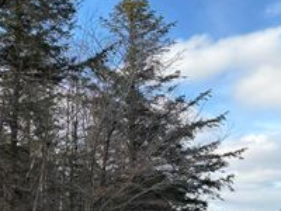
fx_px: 528
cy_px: 134
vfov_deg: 22.5
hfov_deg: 28.2
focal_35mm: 65
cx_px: 8
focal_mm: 5.96
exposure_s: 1/758
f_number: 1.6
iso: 50
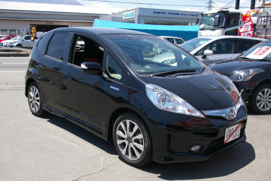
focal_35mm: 36
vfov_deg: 36.8
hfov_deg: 53.2
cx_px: 136
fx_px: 271
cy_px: 90
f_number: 8
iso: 200
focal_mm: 24
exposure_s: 1/250
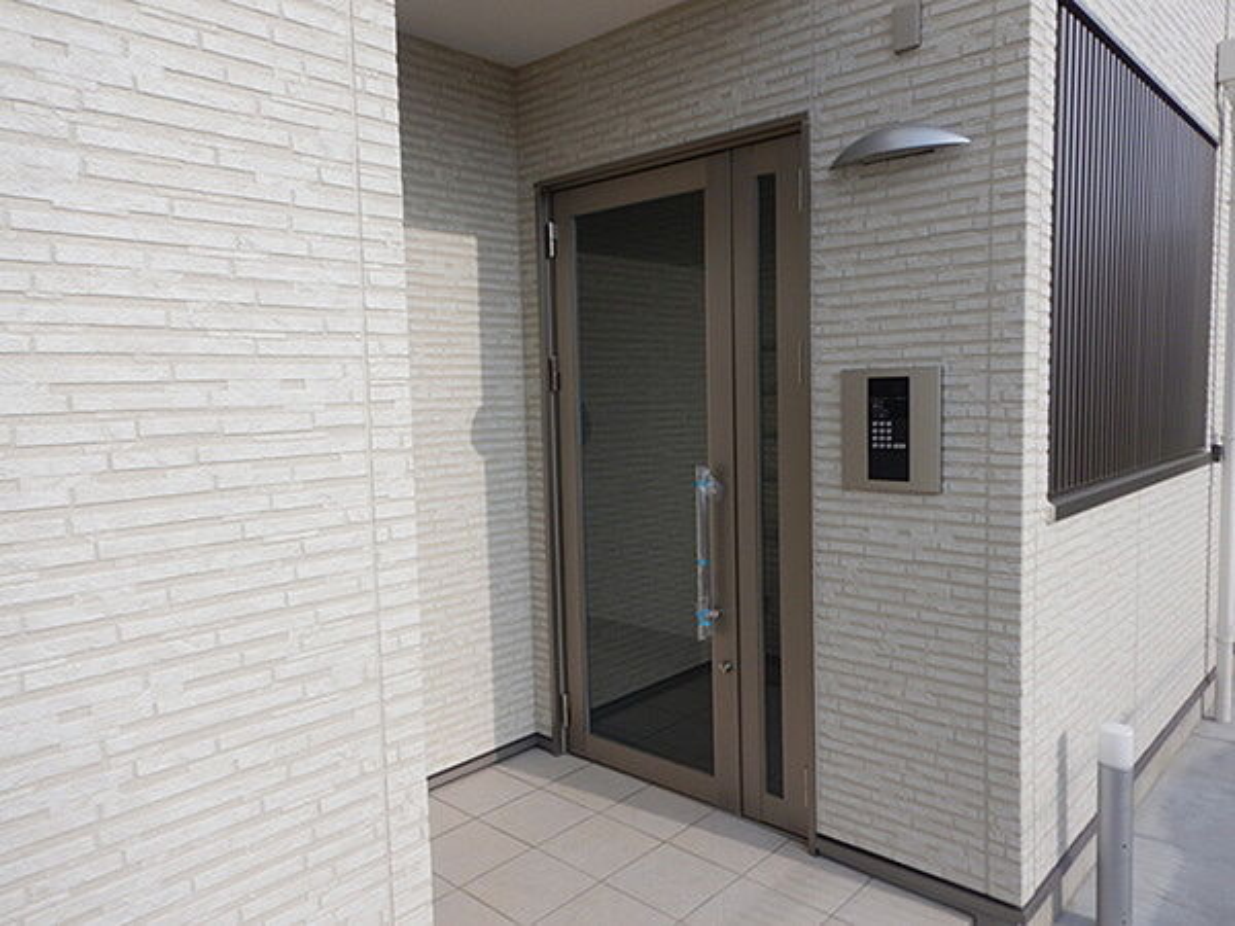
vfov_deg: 56.8
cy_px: 463
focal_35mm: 24
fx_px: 856
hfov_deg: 71.6
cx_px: 618
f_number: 4.1
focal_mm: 4.3
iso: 125
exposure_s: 1/1250
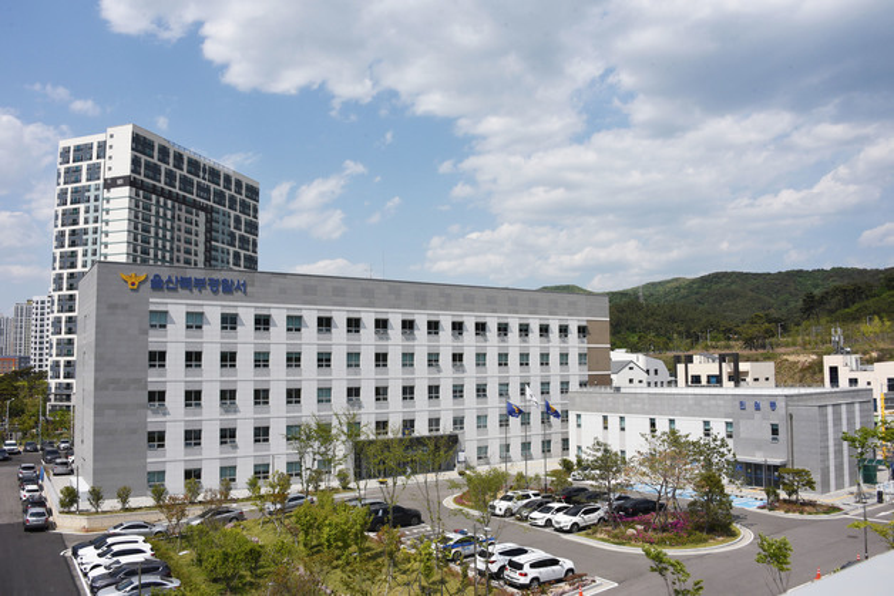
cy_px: 298
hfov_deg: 65.5
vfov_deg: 46.4
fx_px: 695
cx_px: 447
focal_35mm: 28
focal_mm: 28
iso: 400
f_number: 14
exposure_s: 1/800
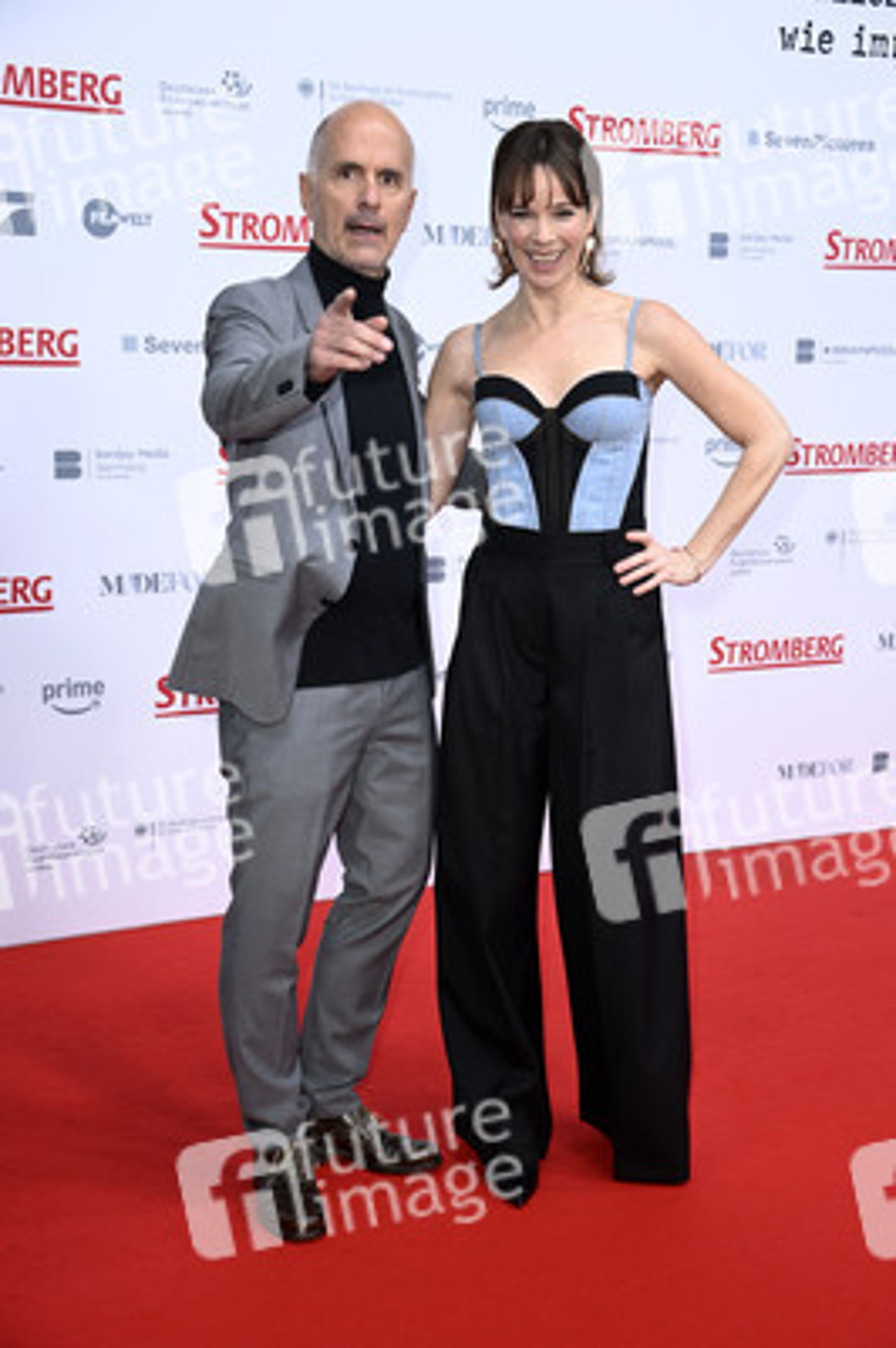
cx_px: 448
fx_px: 2057
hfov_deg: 24.6
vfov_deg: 36.3
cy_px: 674
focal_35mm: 55
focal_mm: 55
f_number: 4.5
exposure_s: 1/250
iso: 640
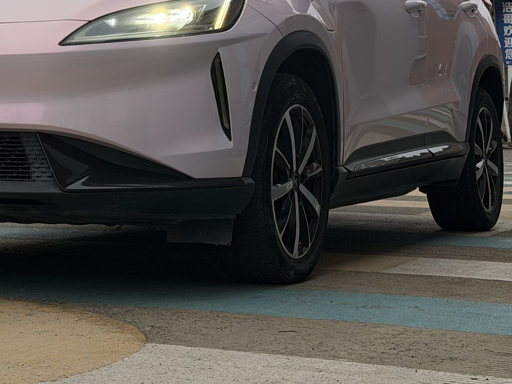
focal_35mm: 107
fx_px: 1583
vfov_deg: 13.6
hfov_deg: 18.2
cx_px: 76
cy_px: -1
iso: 64
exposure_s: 1/349
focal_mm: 6.76
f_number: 1.78
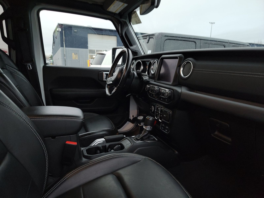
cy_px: 99
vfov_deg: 56.8
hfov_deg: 71.6
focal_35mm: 24
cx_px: 132
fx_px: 183
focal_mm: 6.7
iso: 409
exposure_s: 1/59
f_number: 1.8
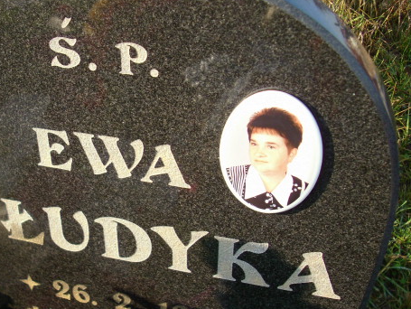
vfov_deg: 28.0
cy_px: 182
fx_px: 618
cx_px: 167
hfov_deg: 36.7
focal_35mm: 52
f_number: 2.8
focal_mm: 6.2
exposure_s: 1/337
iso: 50
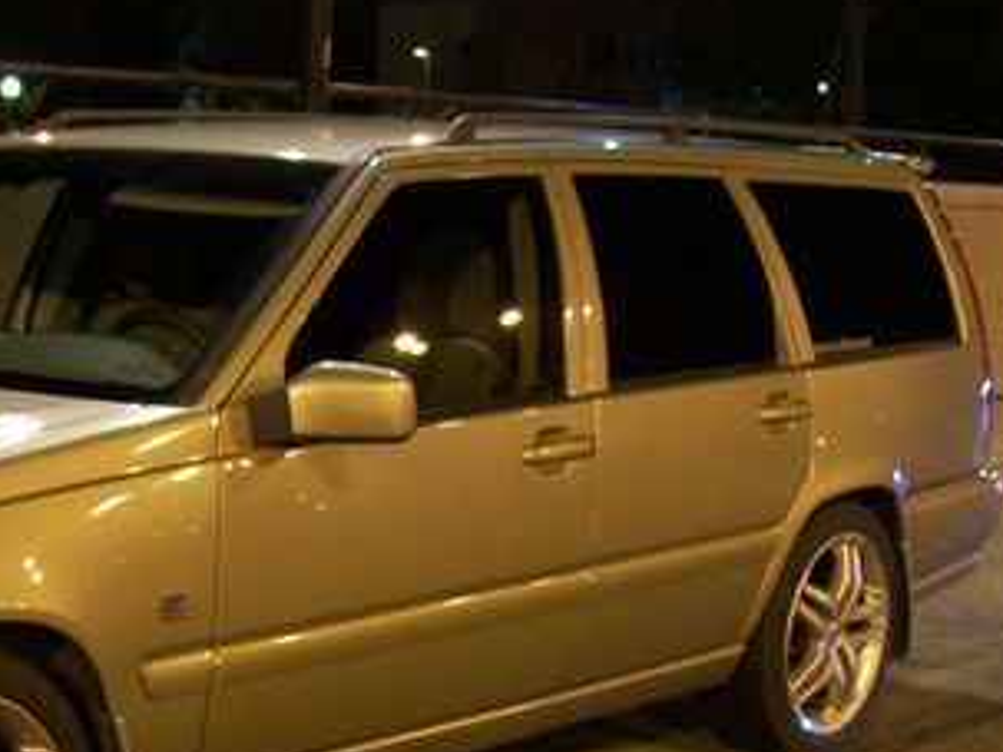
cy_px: 669
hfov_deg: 24.7
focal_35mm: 76
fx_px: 2201
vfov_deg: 19.1
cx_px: 46
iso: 64
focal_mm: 6
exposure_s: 1/2
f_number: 2.7
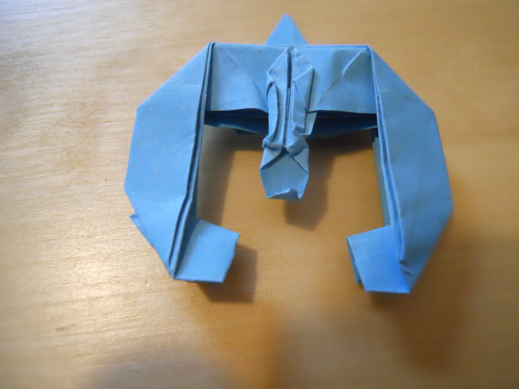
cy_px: 194
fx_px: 420
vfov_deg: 49.7
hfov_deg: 63.4
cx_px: 260
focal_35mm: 28
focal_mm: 5
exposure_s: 1/40
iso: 800
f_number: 2.7
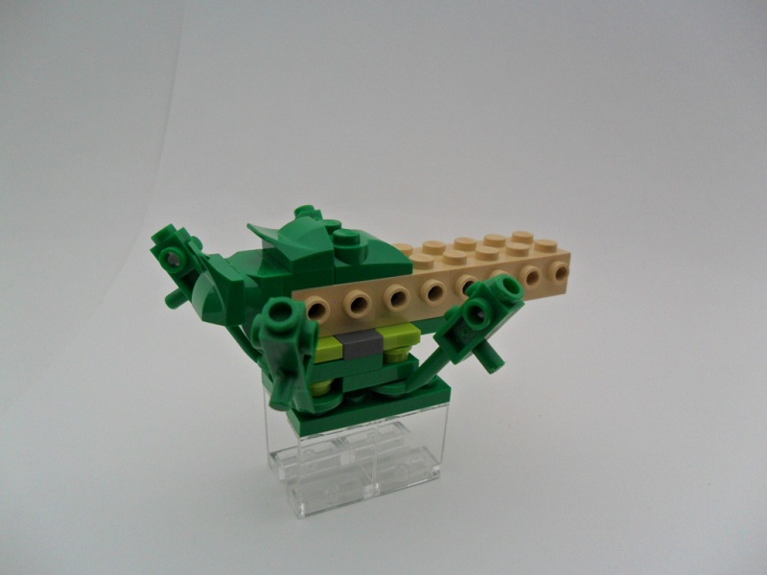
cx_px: 384
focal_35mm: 27
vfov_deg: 51.4
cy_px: 288
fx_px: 598
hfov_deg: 65.3
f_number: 3.5
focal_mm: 4.9
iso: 100
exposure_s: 1/180
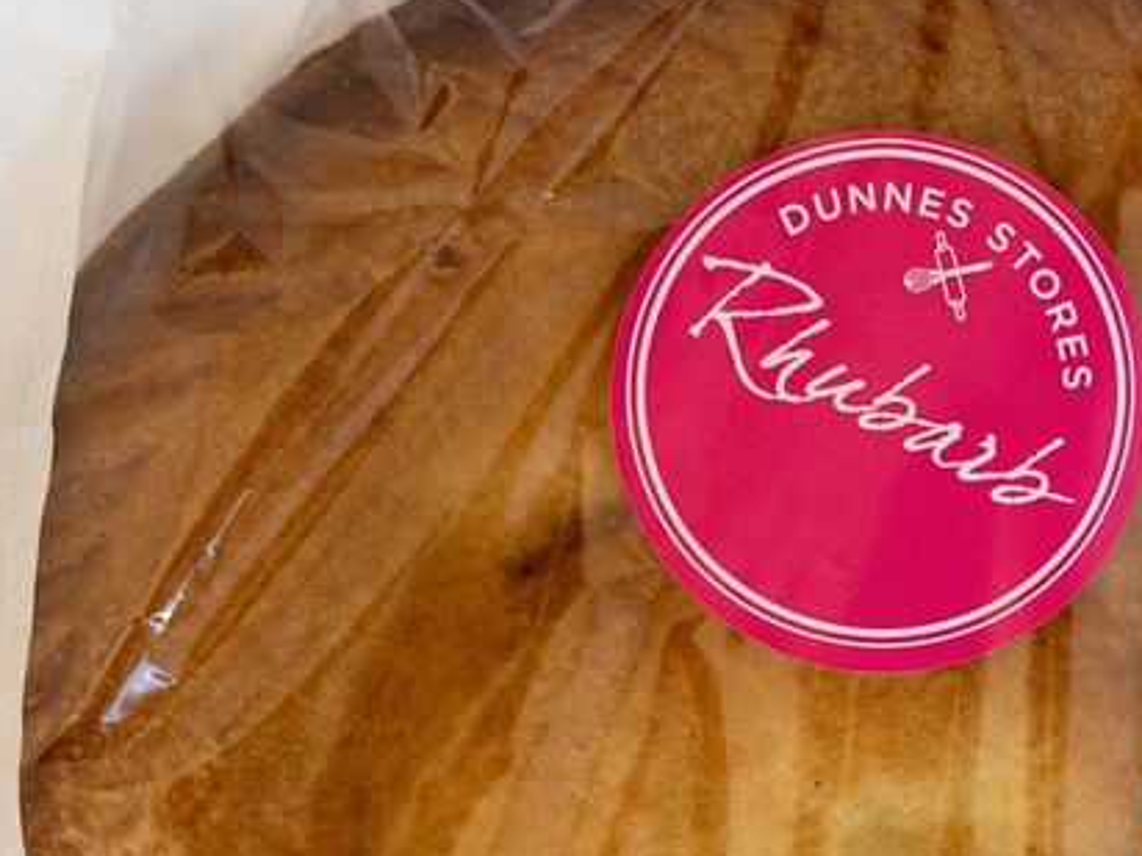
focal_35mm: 196
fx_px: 6466
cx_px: 1148
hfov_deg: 10.0
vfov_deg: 7.6
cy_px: 737
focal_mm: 70
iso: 250
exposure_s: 1/100
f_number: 5
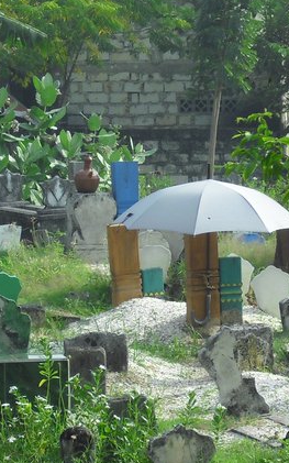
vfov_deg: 7.2
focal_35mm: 291
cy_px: 266
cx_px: 187
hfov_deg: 4.5
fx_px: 3668
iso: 100
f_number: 5.2
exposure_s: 1/320
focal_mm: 18.6
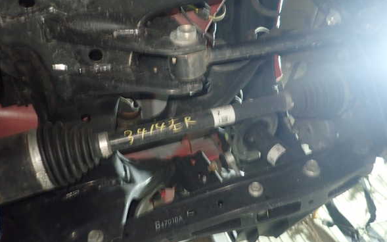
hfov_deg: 68.4
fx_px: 285
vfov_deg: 46.0
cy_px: 124
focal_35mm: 27
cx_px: 195
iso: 800
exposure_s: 1/15
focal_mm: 4.5
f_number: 2
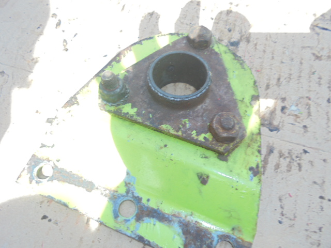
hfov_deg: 67.3
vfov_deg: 53.1
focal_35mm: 26
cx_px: 166
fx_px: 249
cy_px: 124
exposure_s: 1/160
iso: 100
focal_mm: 4.6
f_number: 3.5
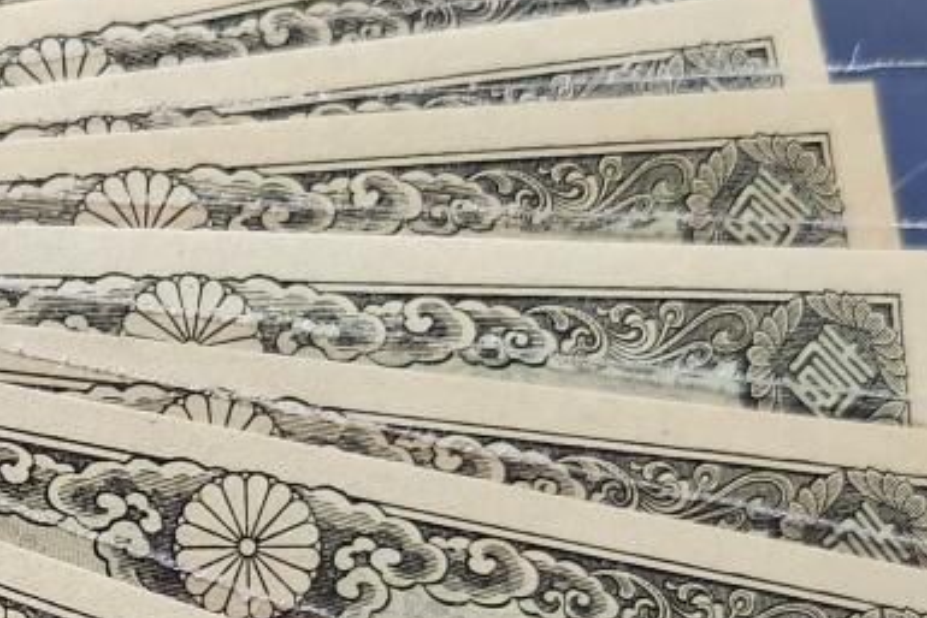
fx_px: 2241
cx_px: 10
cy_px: 647
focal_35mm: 87
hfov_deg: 22.5
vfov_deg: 15.4
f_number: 1.8
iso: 800
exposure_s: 1/100
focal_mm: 5.4
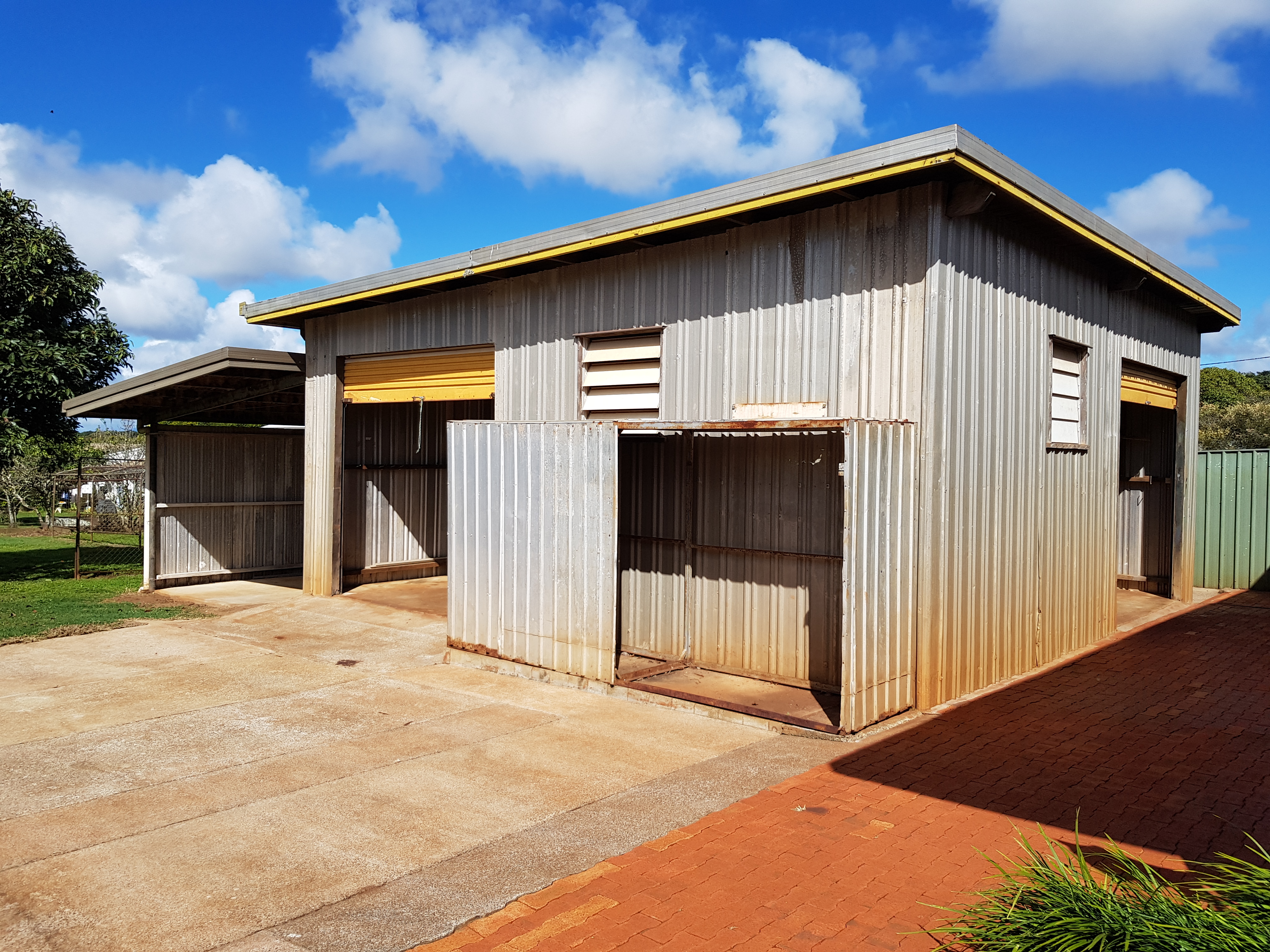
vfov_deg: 53.1
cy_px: 476
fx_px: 954
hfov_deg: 67.3
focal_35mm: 26
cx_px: 635
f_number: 1.7
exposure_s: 1/2640
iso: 40
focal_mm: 4.2
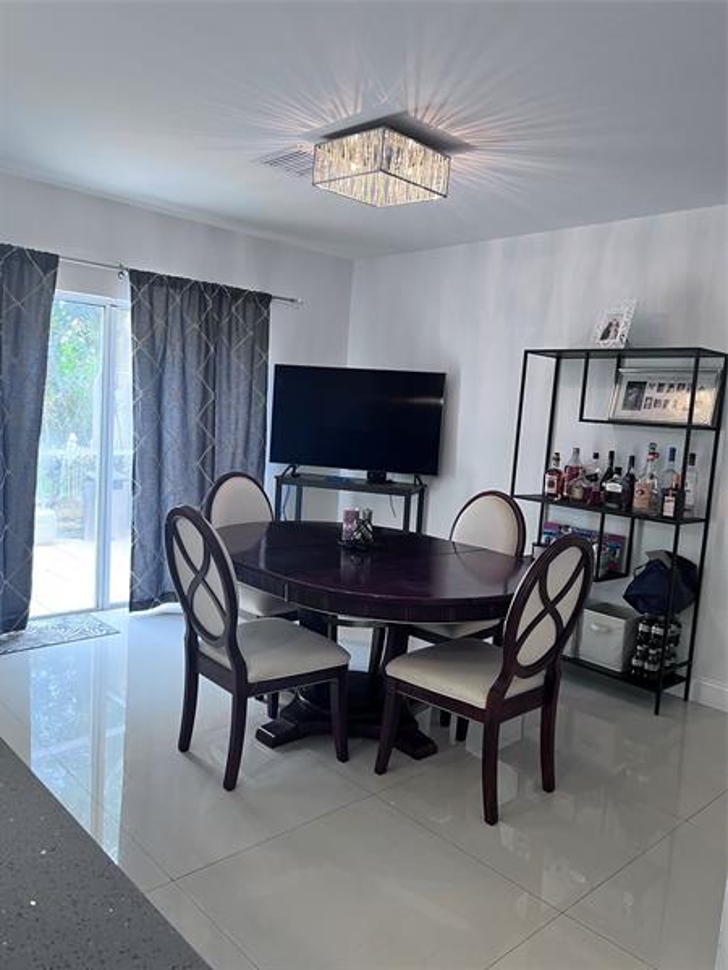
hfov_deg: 53.1
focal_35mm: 26
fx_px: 729
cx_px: 364
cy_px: 485
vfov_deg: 67.3
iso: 80
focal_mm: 5.1
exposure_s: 1/60
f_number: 1.6
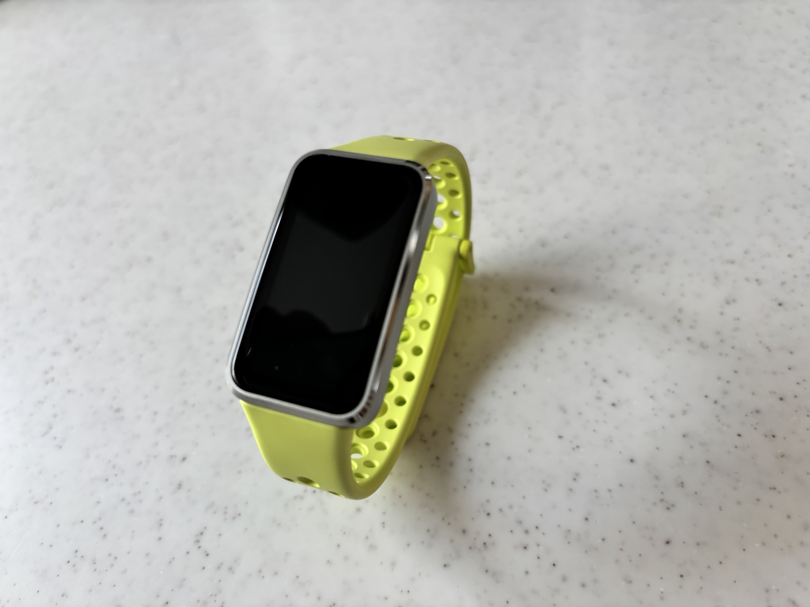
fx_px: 608
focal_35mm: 26
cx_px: 405
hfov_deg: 67.3
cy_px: 304
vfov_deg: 53.1
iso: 100
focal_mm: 5.96
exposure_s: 1/120
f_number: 1.6
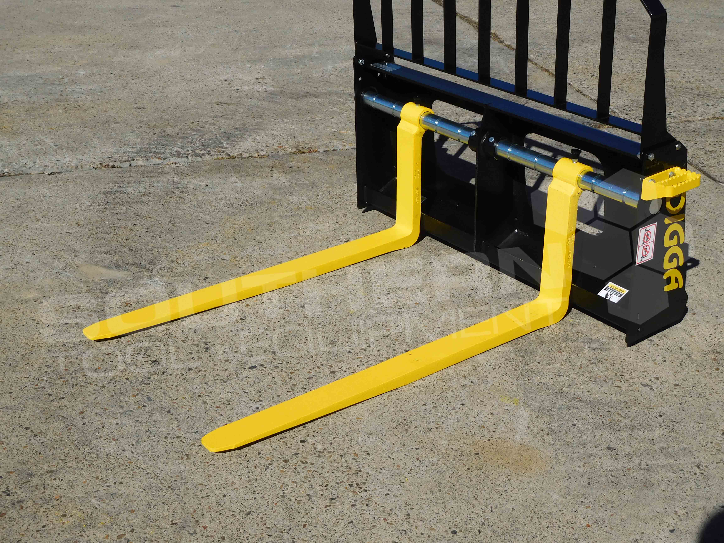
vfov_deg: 29.1
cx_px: 362
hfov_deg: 38.2
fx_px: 1046
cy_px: 272
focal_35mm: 50
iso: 125
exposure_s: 1/500
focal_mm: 8.9
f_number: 8.2
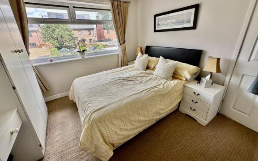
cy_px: 74
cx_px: 129
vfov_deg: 74.6
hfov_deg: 101.5
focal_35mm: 15
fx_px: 105
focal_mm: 2.22
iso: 40
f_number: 2.2
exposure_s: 1/163
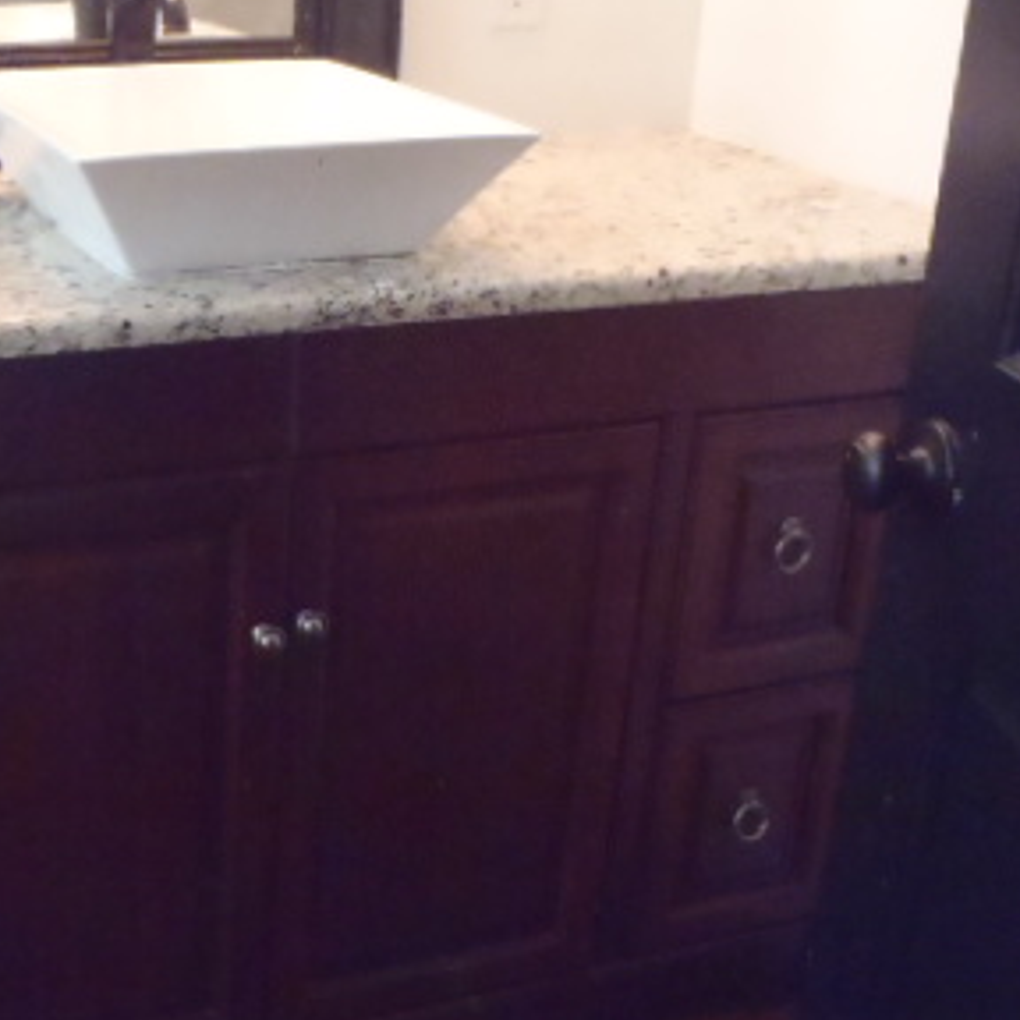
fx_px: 1834
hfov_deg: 30.4
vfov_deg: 31.1
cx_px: 227
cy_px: 517
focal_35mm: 55
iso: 800
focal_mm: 5
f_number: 3.9
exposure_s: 1/25
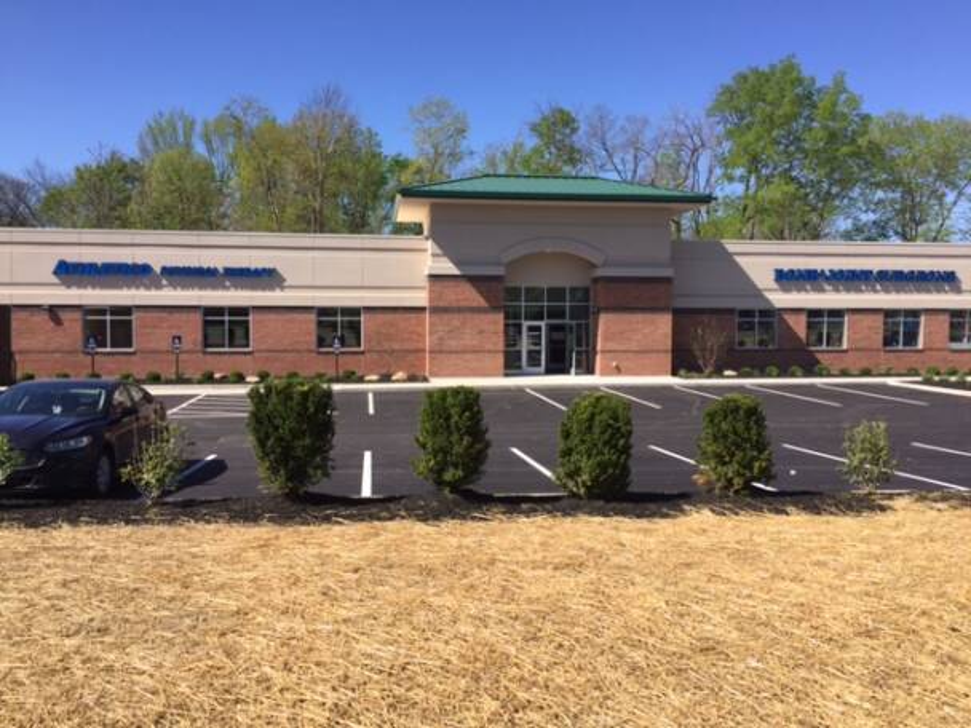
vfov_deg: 48.2
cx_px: 486
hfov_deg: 61.7
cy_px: 364
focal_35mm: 29
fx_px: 813
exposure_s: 1/1522
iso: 32
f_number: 2.2
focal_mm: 4.15
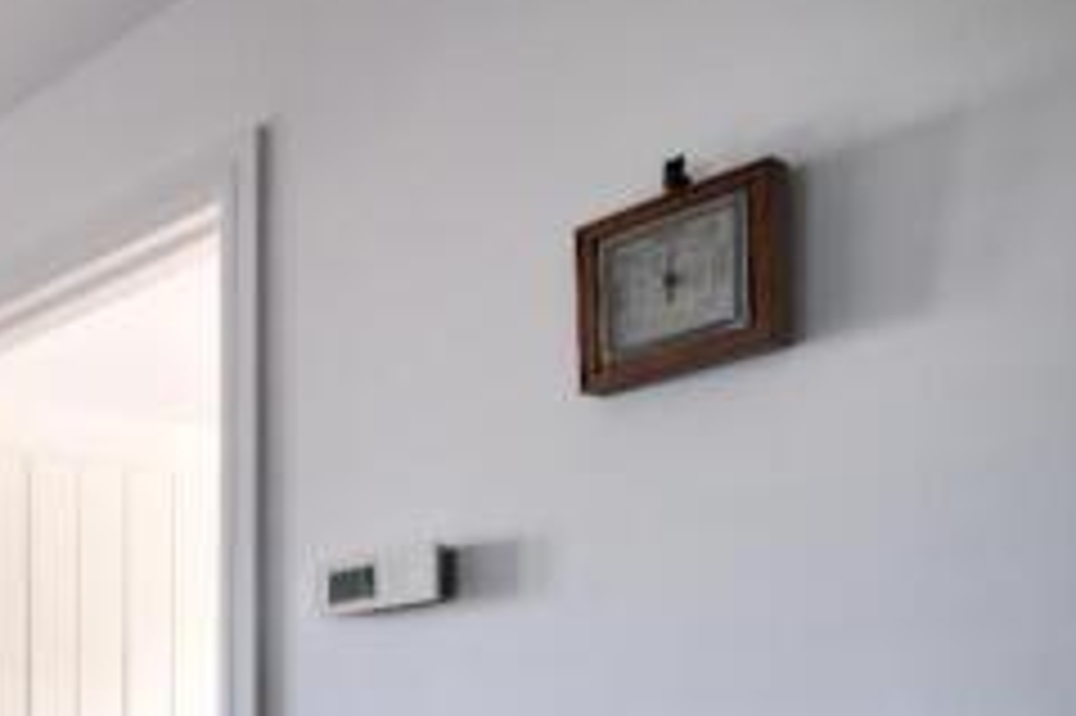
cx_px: -383
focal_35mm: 44
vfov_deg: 26.7
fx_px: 1314
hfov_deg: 31.7
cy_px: 878
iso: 320
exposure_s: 1/15
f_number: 4
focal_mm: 10.5
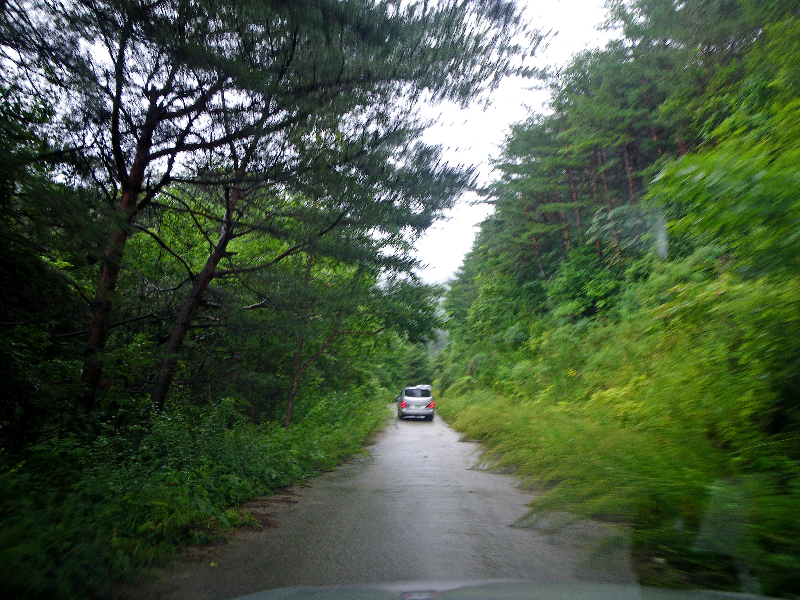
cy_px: 300
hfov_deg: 63.4
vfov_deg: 49.7
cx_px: 400
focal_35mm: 28
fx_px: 647
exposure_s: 1/50
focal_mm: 5
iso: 64
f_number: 3.5
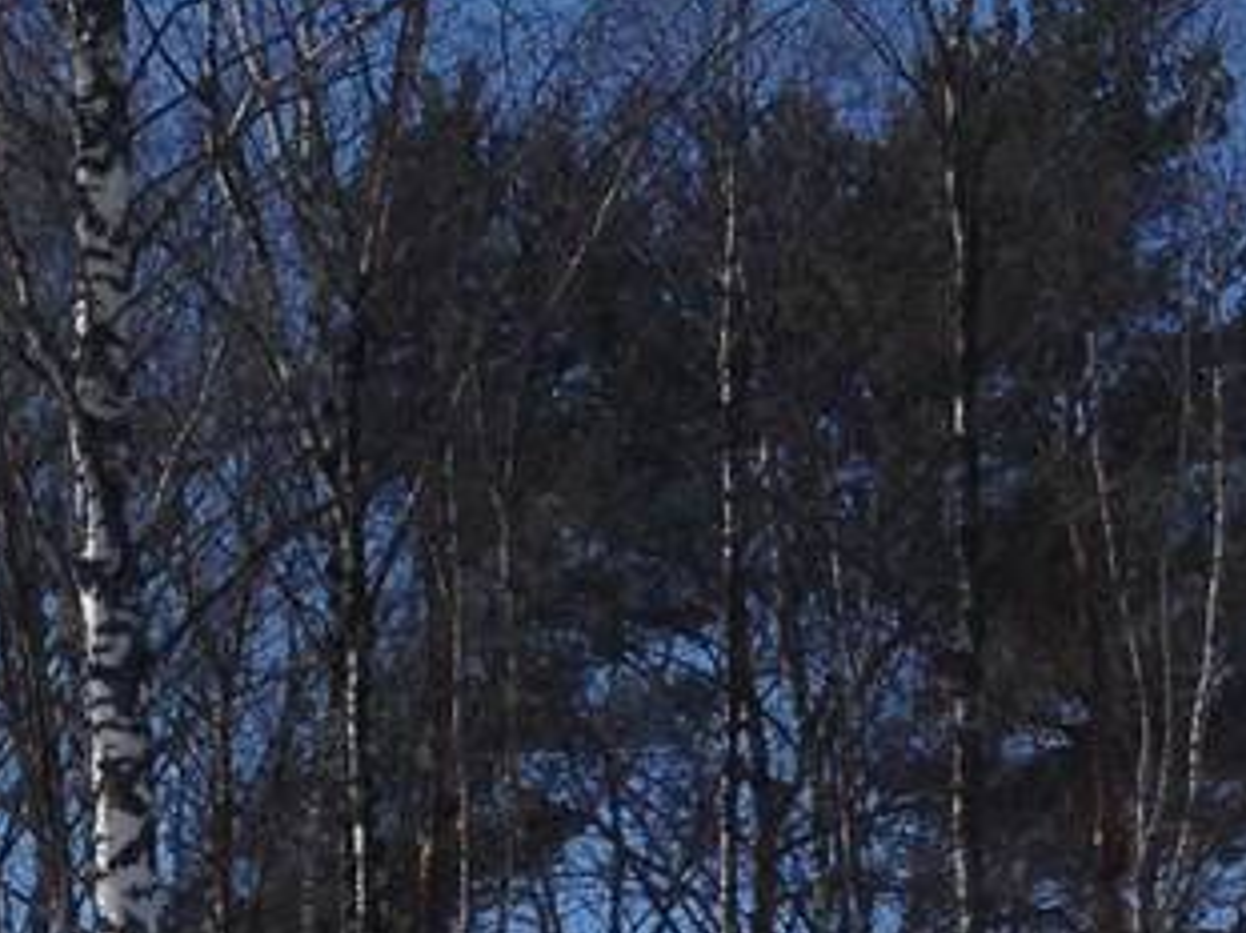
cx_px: 264
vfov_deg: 7.8
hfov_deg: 11.0
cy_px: 2030
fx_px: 6477
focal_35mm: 180
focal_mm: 4.28
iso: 50
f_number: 2.4
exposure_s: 1/3247
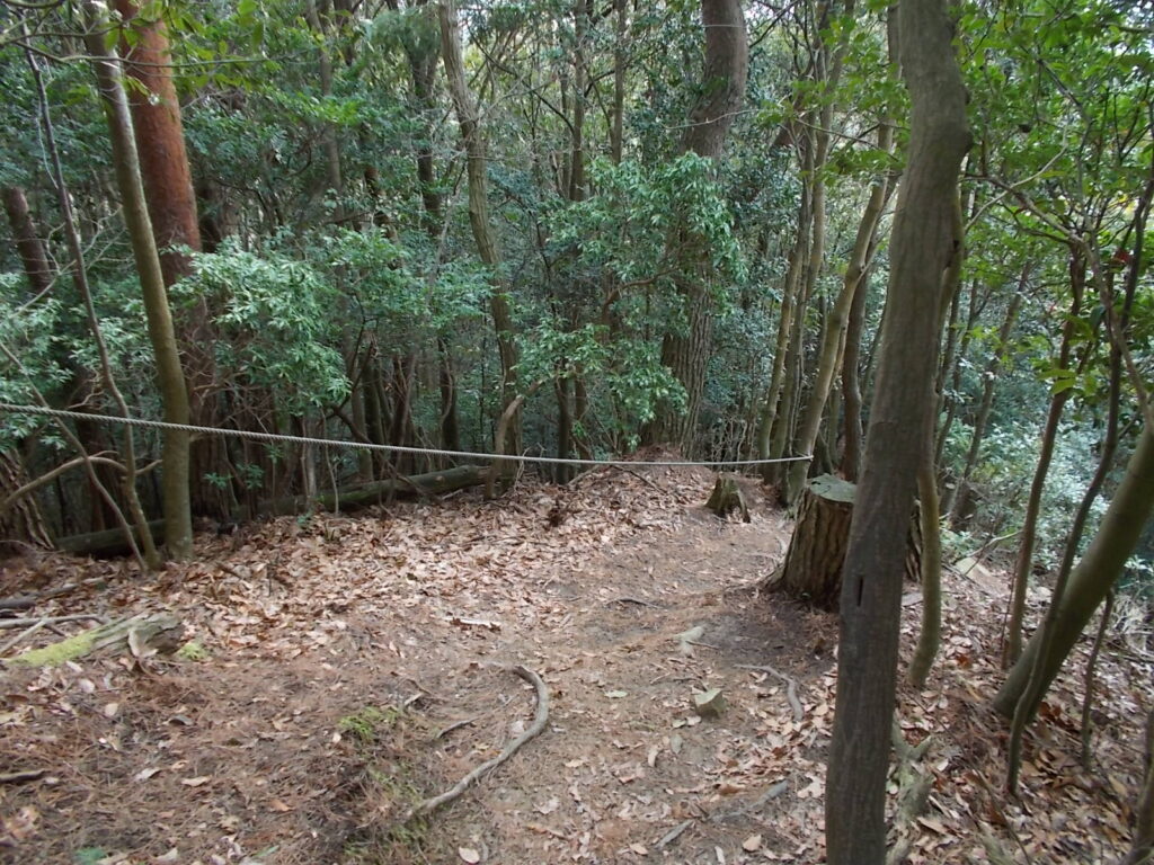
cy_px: 432
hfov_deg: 67.3
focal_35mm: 26
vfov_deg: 53.1
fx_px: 867
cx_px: 577
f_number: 3.2
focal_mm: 4.6
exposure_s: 1/40
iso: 80
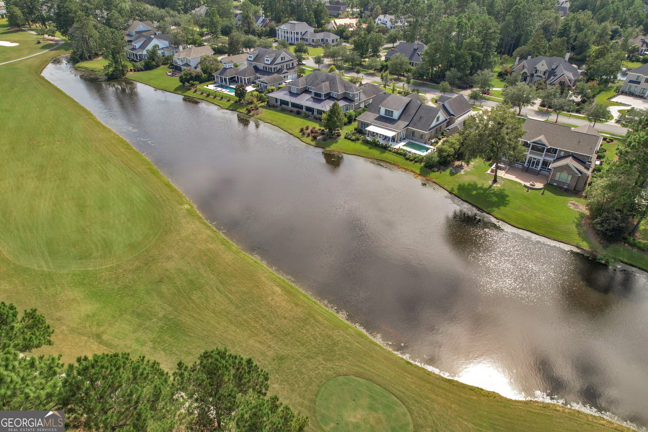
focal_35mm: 22
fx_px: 396
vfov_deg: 57.2
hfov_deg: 78.6
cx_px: 324
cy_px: 216
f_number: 2.8
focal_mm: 8.38
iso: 100
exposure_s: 1/800
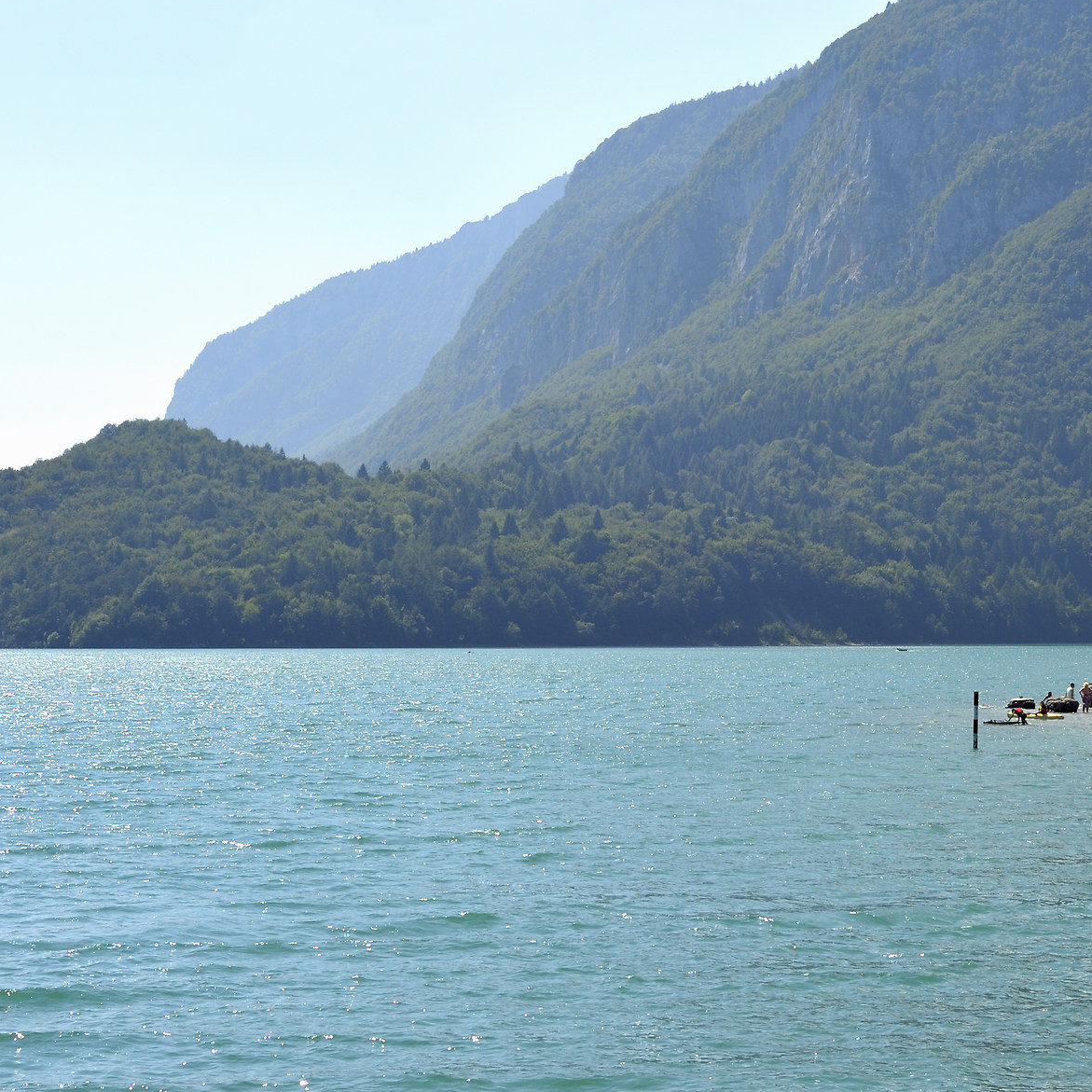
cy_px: 434
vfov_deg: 19.9
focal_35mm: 87
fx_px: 3105
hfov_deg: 19.9
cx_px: 685
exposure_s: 1/400
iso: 200
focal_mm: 50
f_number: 10
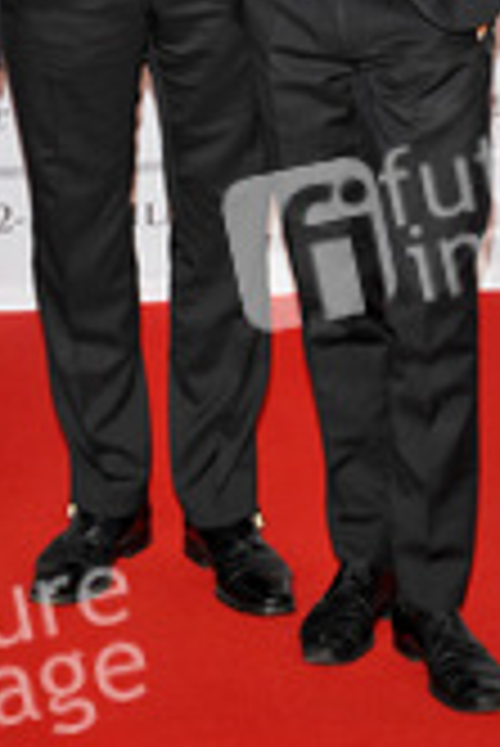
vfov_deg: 13.6
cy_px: 0
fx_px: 3097
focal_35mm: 149
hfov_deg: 9.2
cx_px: 47
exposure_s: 1/160
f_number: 6.3
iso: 500
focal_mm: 62
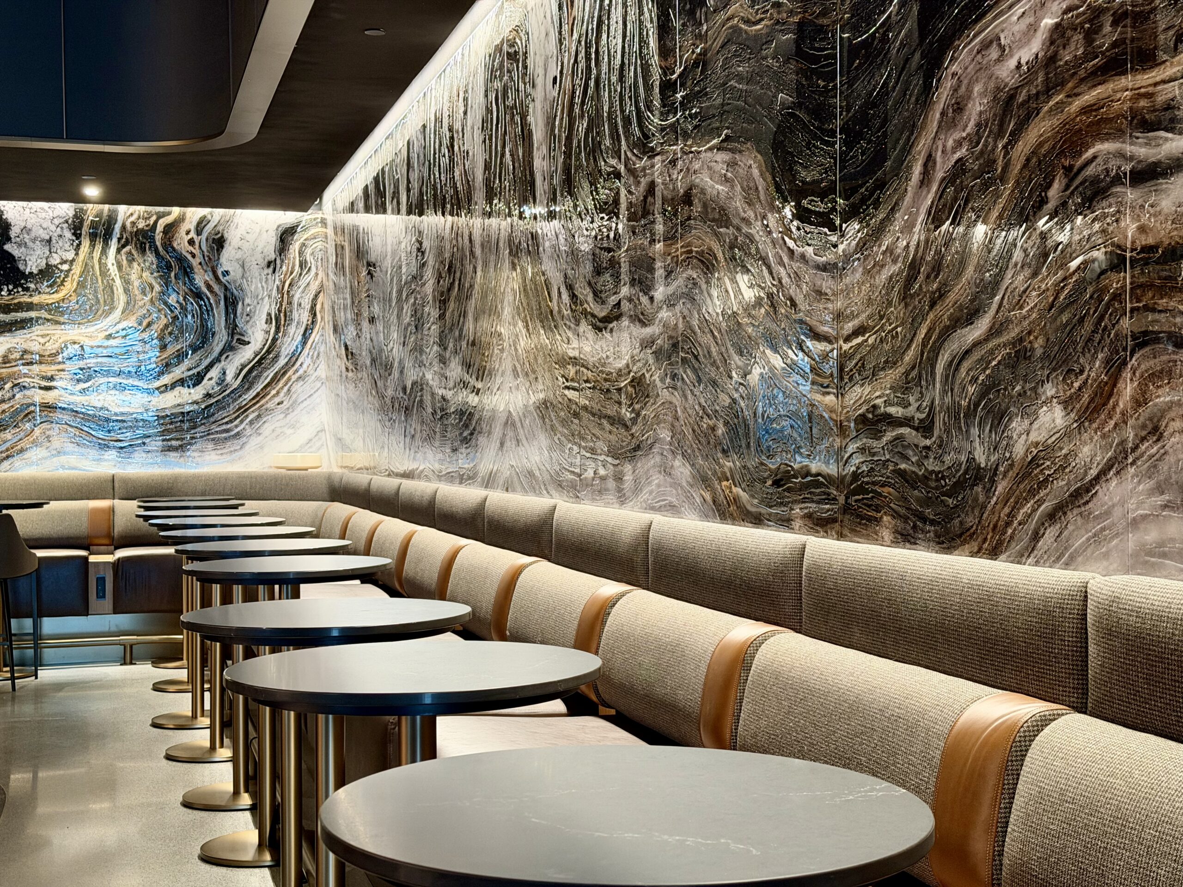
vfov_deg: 30.3
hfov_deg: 39.7
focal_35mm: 48
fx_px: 1640
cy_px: 444
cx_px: 592
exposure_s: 1/40
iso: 320
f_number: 1.78
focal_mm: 6.76
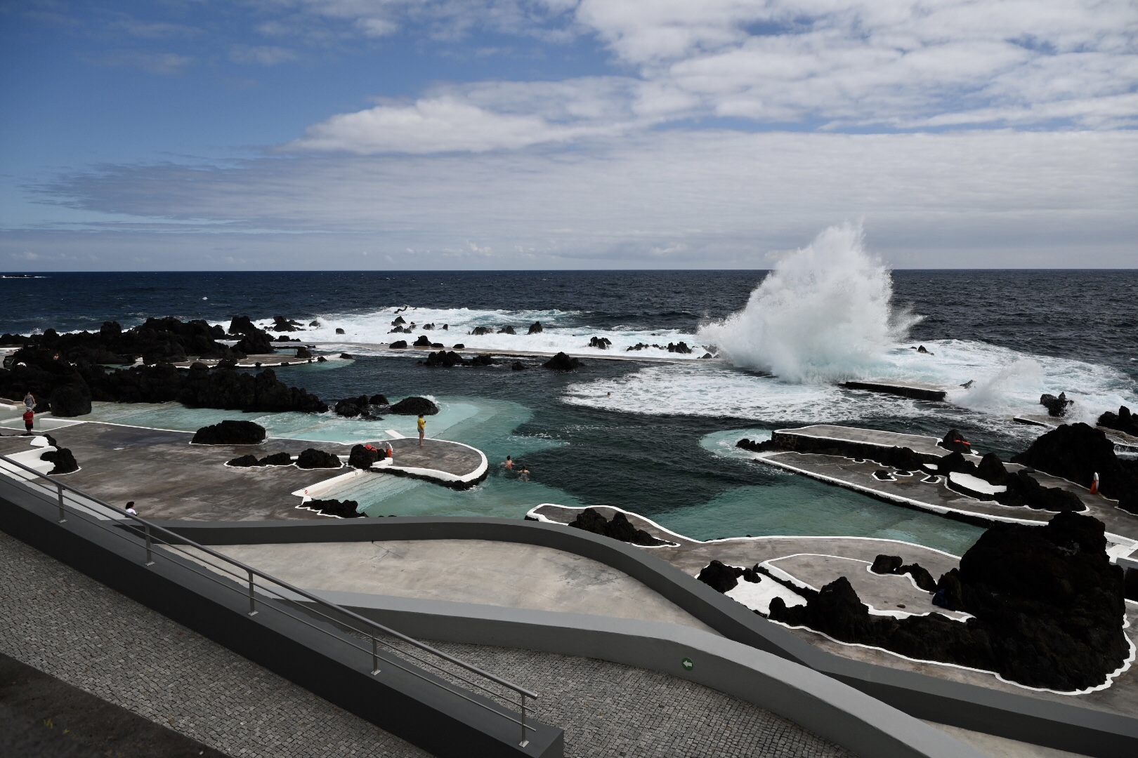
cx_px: 569
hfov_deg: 73.7
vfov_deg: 53.1
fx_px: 759
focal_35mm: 24
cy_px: 379
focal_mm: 24
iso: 100
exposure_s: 1/320
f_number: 7.1
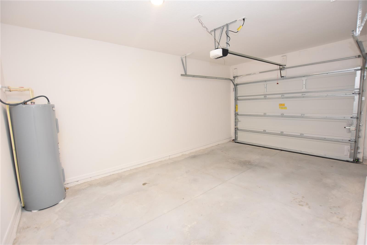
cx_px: 184
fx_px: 153
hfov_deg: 100.4
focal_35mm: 15
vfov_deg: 77.3
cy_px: 122
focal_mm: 10
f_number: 4
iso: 900
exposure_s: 1/60
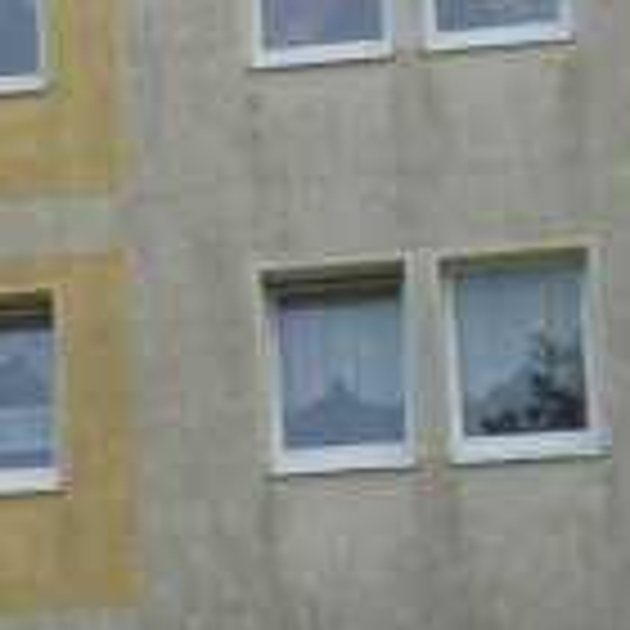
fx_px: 3418
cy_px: 428
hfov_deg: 10.3
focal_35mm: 166
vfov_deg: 10.5
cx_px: -252
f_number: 3.7
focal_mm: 7.3
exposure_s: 1/400
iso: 100
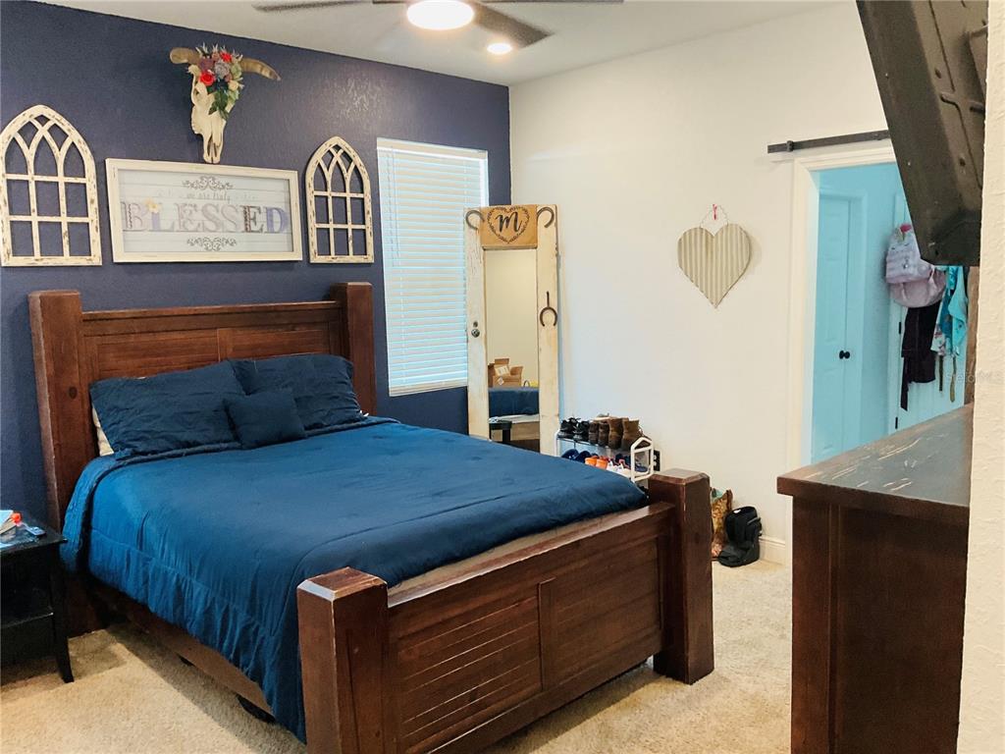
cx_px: 502
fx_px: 842
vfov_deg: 48.2
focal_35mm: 29
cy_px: 377
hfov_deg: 61.7
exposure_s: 1/60
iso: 160
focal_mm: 3
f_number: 1.8
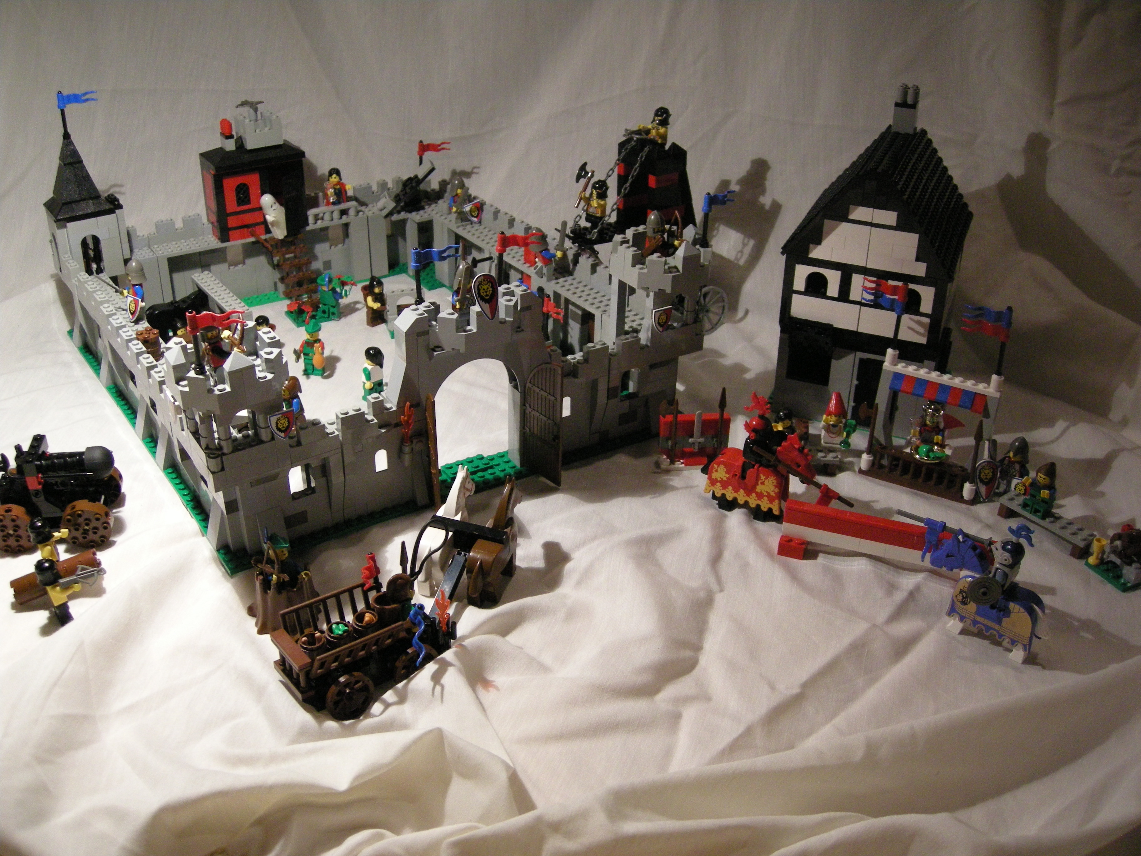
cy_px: 428
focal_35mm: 36
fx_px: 1187
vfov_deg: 39.7
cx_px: 570
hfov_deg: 51.4
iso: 400
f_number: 2.7
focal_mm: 7.5
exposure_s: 1/49.5
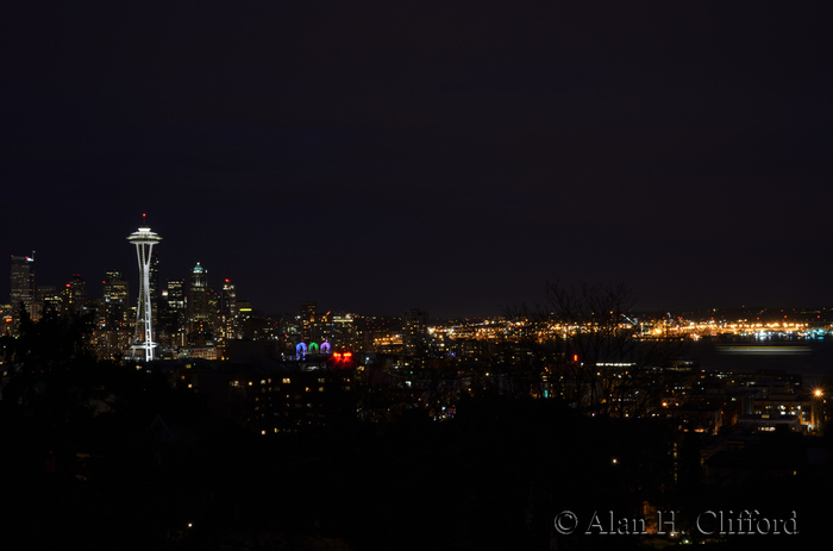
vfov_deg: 30.7
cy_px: 276
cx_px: 416
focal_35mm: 44
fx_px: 1004
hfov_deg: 45.1
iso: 100
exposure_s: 20
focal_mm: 29
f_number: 16
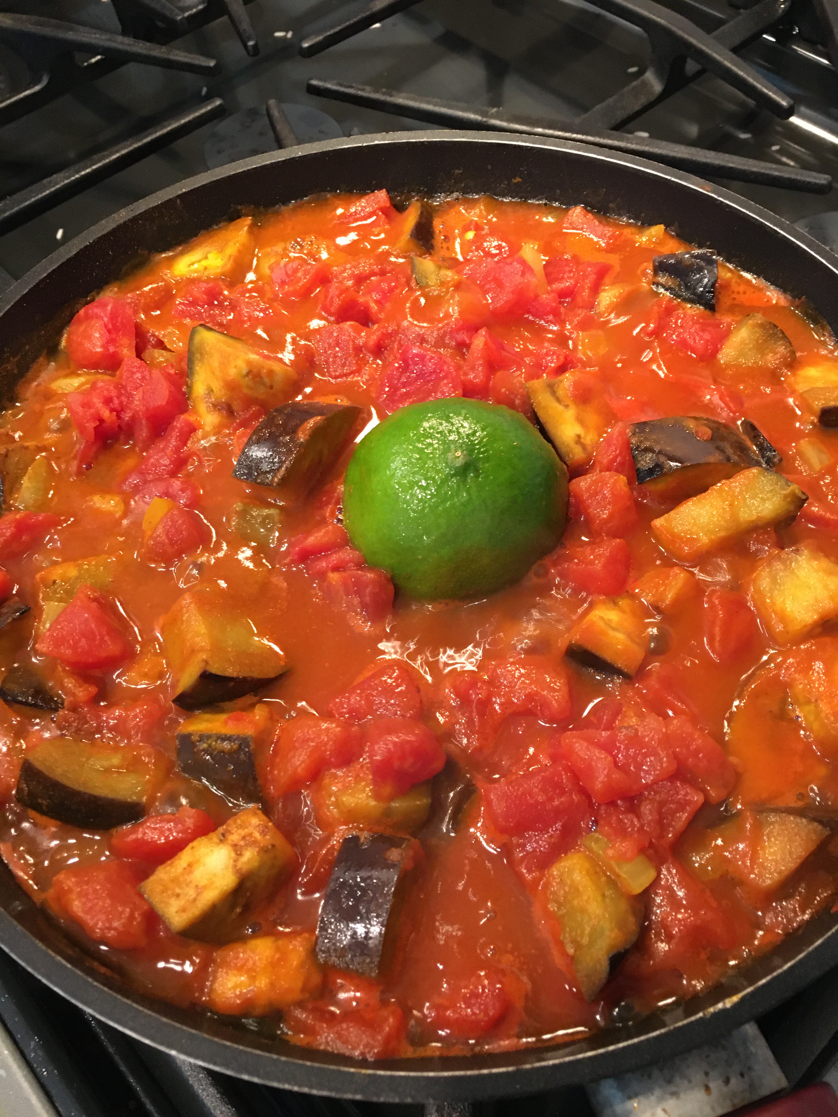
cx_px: 419
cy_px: 558
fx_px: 936
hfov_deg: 48.2
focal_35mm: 29
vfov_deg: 61.7
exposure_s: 1/15
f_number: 2.2
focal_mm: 4.15
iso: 200
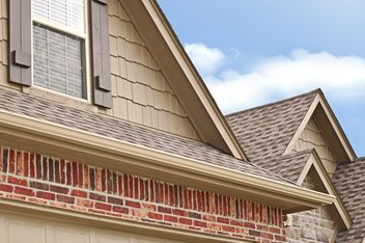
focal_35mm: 96
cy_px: 112
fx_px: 972
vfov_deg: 14.2
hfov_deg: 21.2
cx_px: 148
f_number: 4
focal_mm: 50
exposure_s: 1/500
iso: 200
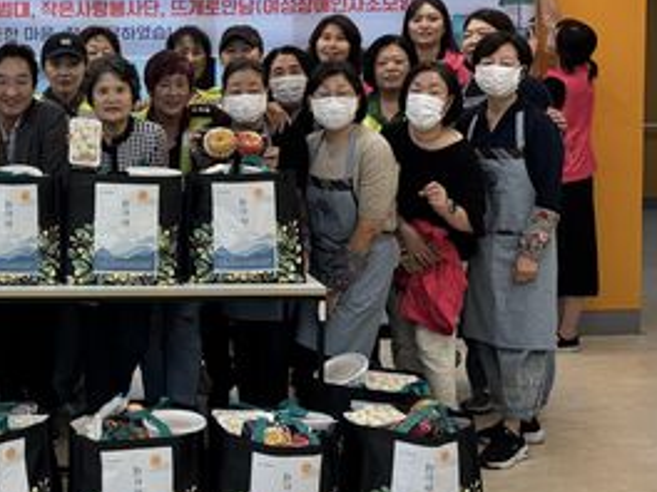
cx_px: 82
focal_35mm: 64
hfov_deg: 29.2
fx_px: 1215
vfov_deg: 22.8
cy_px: 140
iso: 80
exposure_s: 1/120
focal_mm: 5.96
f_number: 1.6
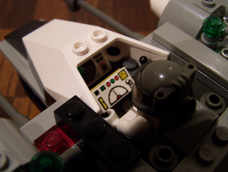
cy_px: 86
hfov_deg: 39.6
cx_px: 114
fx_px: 316
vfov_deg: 30.3
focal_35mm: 48
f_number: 3
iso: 160
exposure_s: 1/13
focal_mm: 8
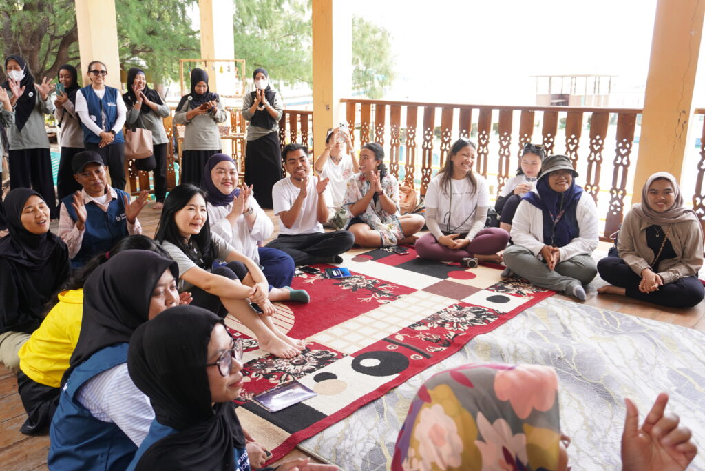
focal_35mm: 30
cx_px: 352
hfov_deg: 61.9
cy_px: 236
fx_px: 588
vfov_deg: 43.6
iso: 200
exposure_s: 1/100
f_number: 4
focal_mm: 20
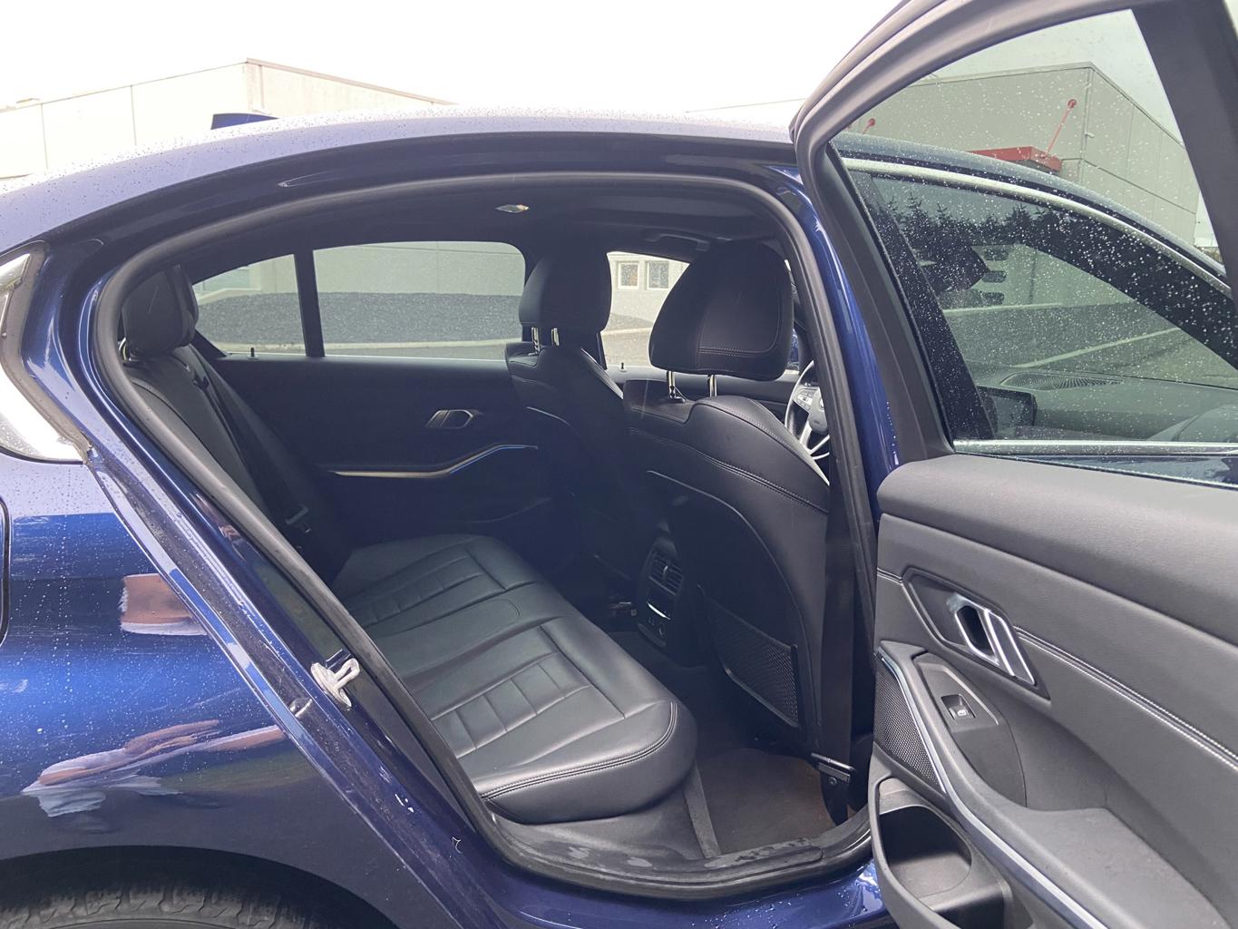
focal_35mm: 26
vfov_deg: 53.1
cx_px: 619
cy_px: 464
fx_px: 930
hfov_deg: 67.3
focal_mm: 4.25
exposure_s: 1/98
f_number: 1.8
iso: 125
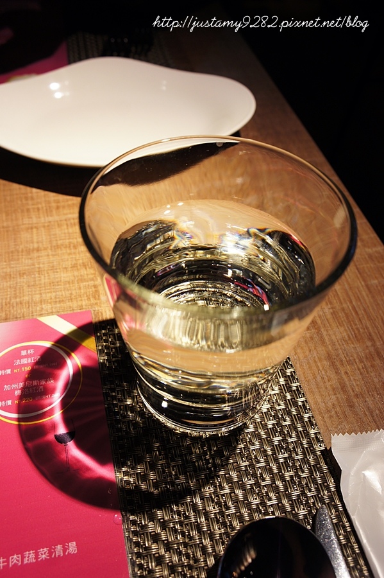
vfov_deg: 57.2
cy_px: 289
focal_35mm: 33
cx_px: 192
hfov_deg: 39.9
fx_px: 529
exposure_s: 1/40
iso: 320
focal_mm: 22
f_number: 5.6
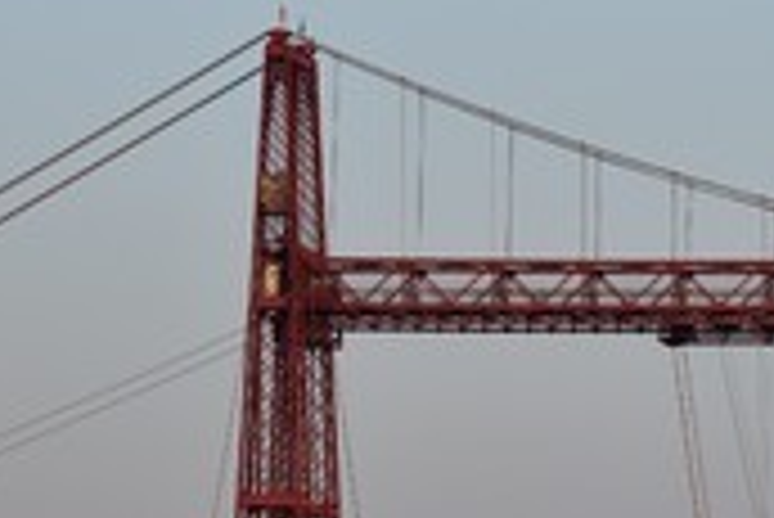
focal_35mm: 390
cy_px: 554
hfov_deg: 5.3
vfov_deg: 3.5
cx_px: 630
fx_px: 8392
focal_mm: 160
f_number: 7.1
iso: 400
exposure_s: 1/640
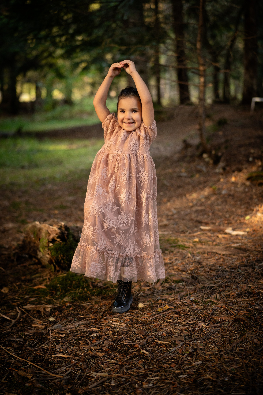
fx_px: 548
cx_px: 132
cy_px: 198
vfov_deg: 39.6
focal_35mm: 50
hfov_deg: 27.0
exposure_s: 1/640
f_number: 1.6
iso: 1250
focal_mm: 50
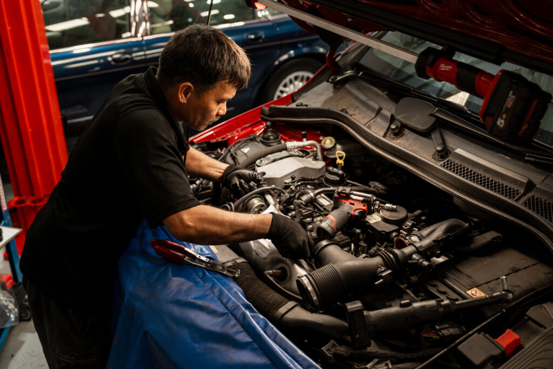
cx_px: 276
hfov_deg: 48.5
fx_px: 614
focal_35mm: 40
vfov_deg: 33.4
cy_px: 184
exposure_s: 1/100
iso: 320
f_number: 2.8
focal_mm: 40
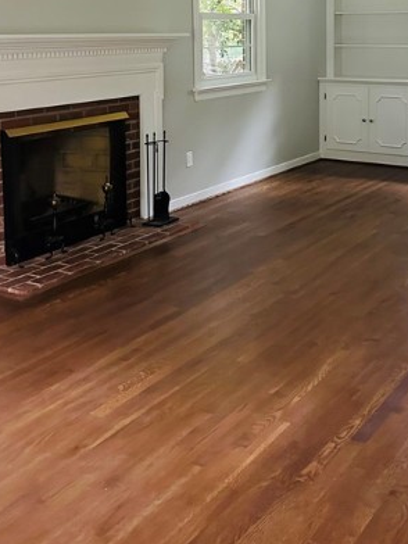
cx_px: 318
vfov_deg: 38.3
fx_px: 739
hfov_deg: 30.2
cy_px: 80
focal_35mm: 47
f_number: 1.78
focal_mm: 6.86
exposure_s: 1/60
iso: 800
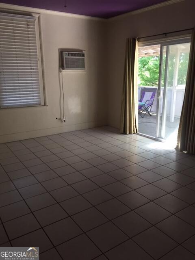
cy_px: 130
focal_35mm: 29
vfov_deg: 61.7
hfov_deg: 48.2
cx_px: 98
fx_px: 218
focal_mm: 4.15
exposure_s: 1/30
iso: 50
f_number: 2.2
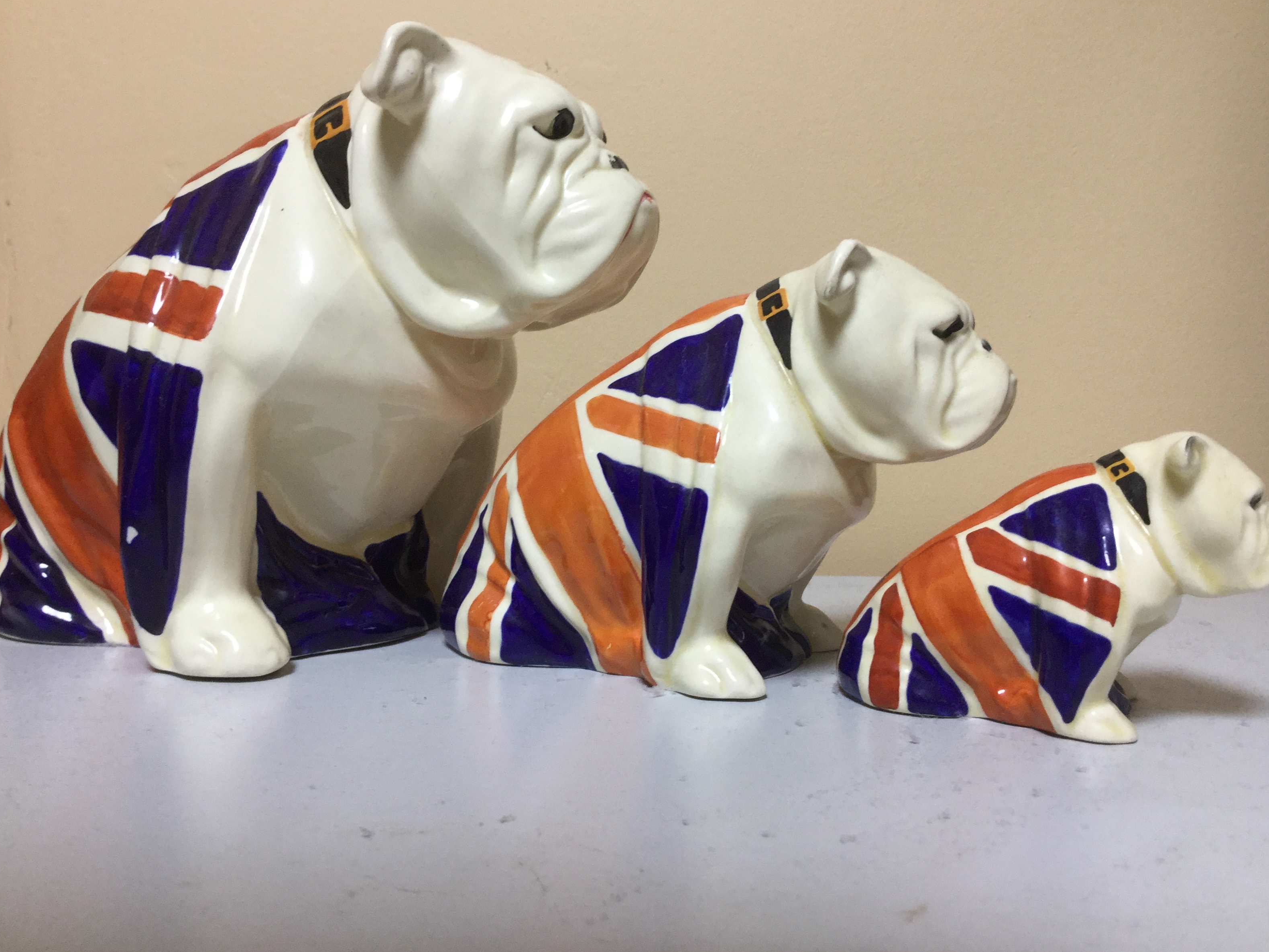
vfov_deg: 44.2
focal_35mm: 32
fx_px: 1173
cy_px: 472
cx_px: 636
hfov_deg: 56.8
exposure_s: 1/33
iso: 80
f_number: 2.4
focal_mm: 3.3
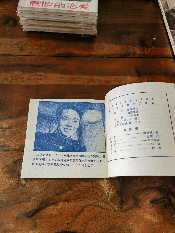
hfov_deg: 51.4
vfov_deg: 65.3
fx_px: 182
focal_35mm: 27
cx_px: 88
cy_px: 116
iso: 64
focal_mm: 6.67
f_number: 1.9
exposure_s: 1/120
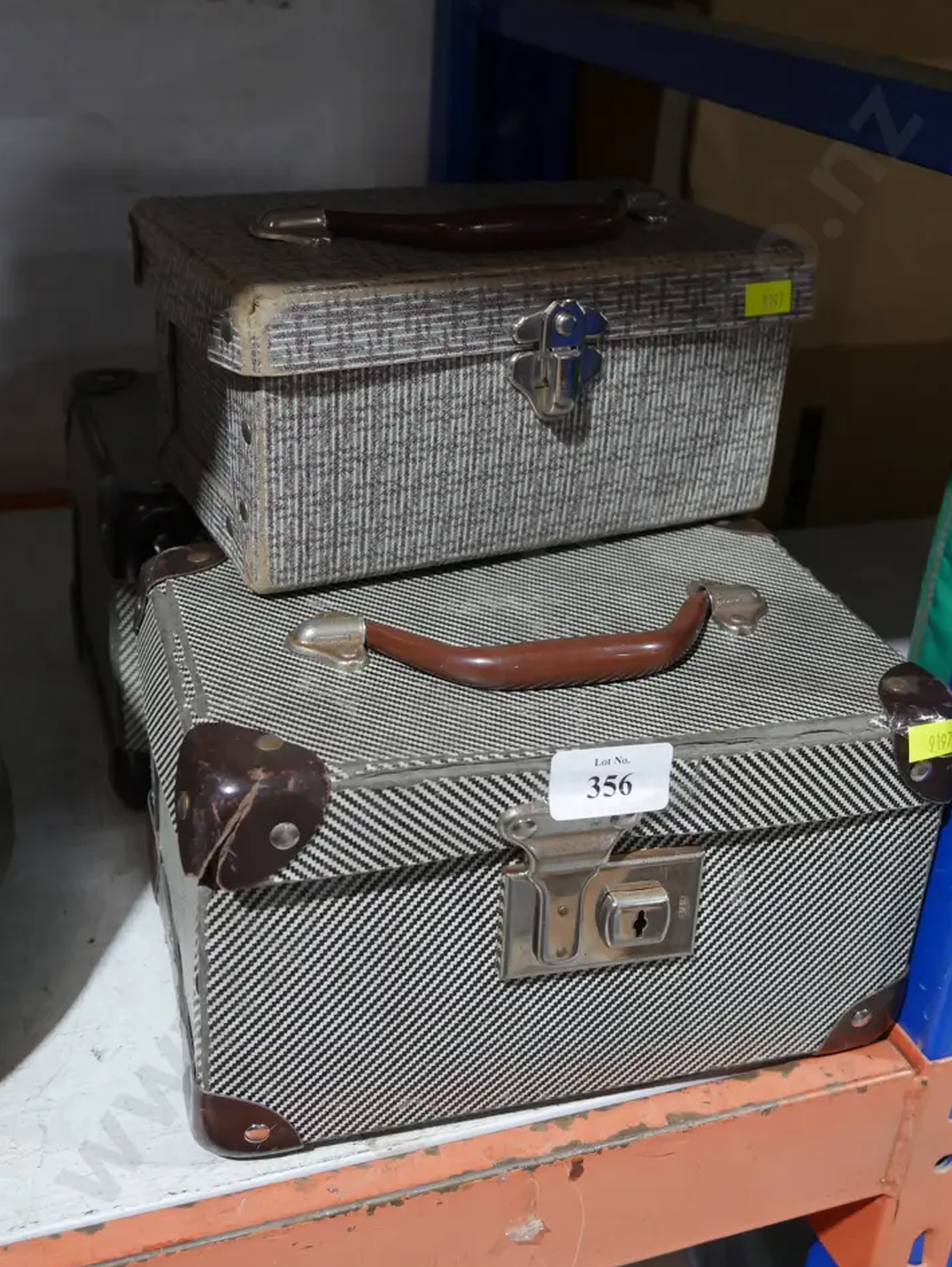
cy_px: 652
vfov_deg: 47.8
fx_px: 1428
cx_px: 487
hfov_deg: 36.9
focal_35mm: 39
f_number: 4
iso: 800
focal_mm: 18
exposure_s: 1/60
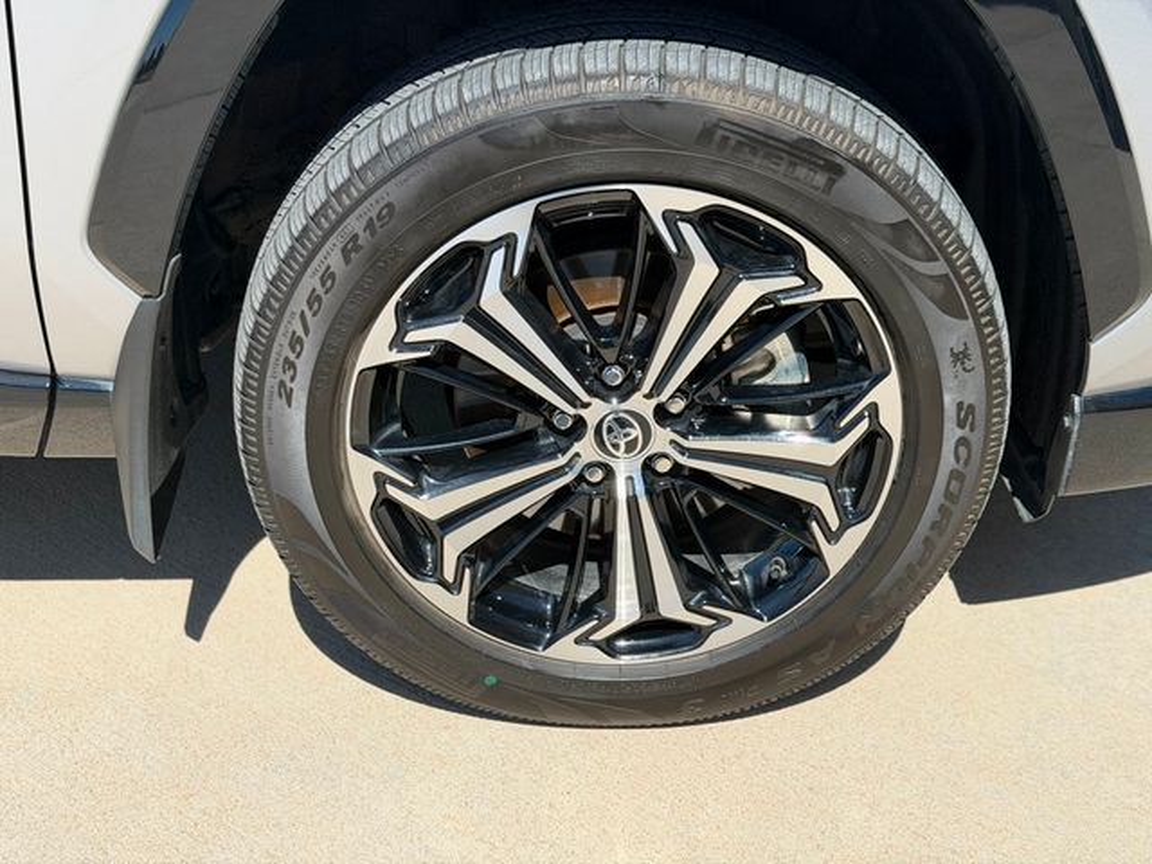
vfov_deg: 30.3
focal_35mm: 48
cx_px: 576
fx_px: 1597
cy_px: 432
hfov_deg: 39.7
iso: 64
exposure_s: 1/2976
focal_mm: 6.76
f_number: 1.78
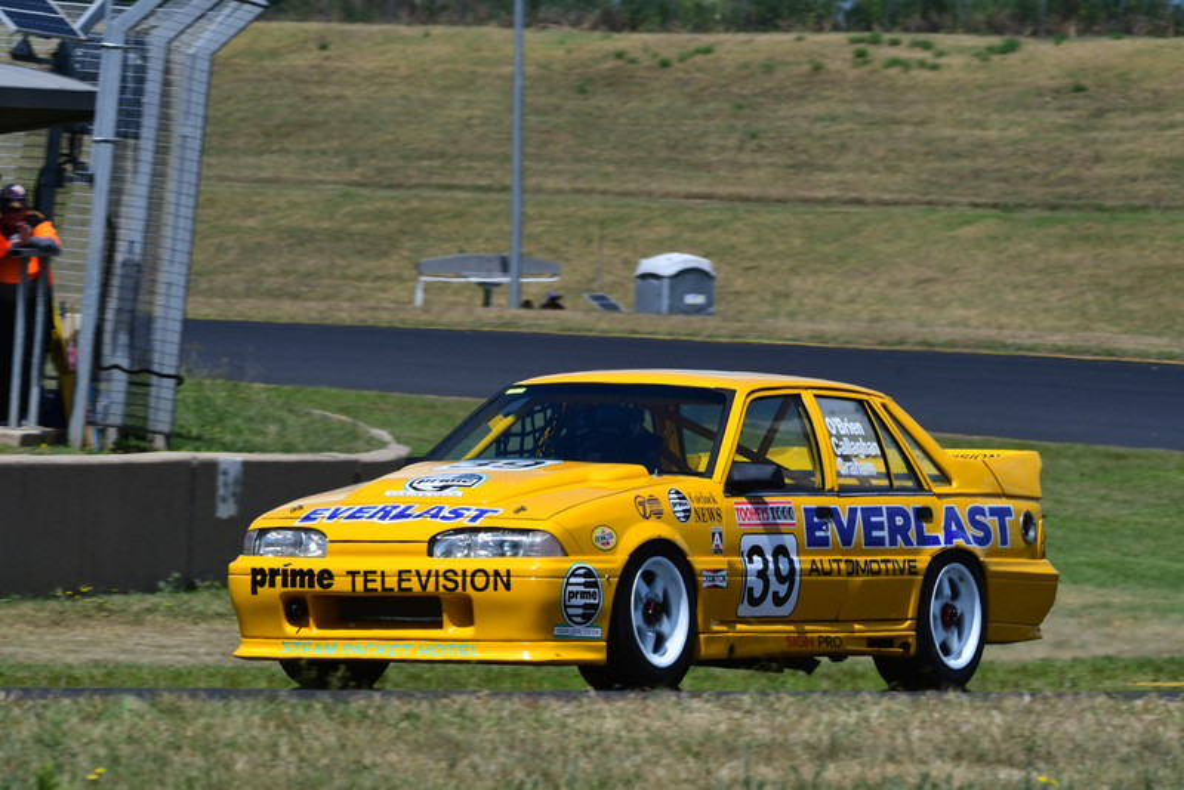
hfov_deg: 5.7
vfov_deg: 3.8
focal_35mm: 360
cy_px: 395
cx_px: 592
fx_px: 11844
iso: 250
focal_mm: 240
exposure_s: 1/640
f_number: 11
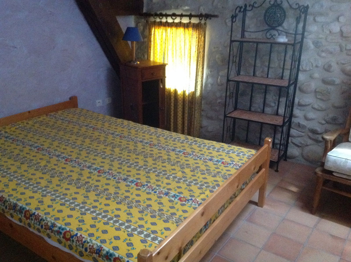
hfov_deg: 52.7
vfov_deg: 40.6
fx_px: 354
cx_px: 176
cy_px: 131
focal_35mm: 35
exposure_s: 1/15
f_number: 2.4
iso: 800
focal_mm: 4.28
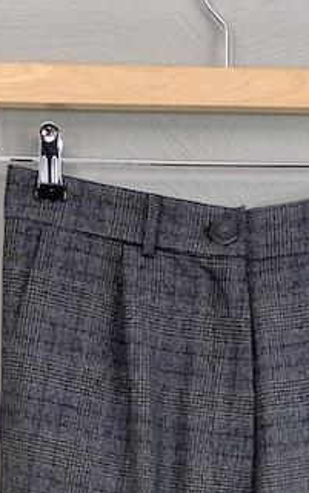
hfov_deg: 15.5
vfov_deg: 21.7
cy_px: 677
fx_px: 1130
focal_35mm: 84
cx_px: 223
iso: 64
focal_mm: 4.25
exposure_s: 1/100
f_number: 1.8
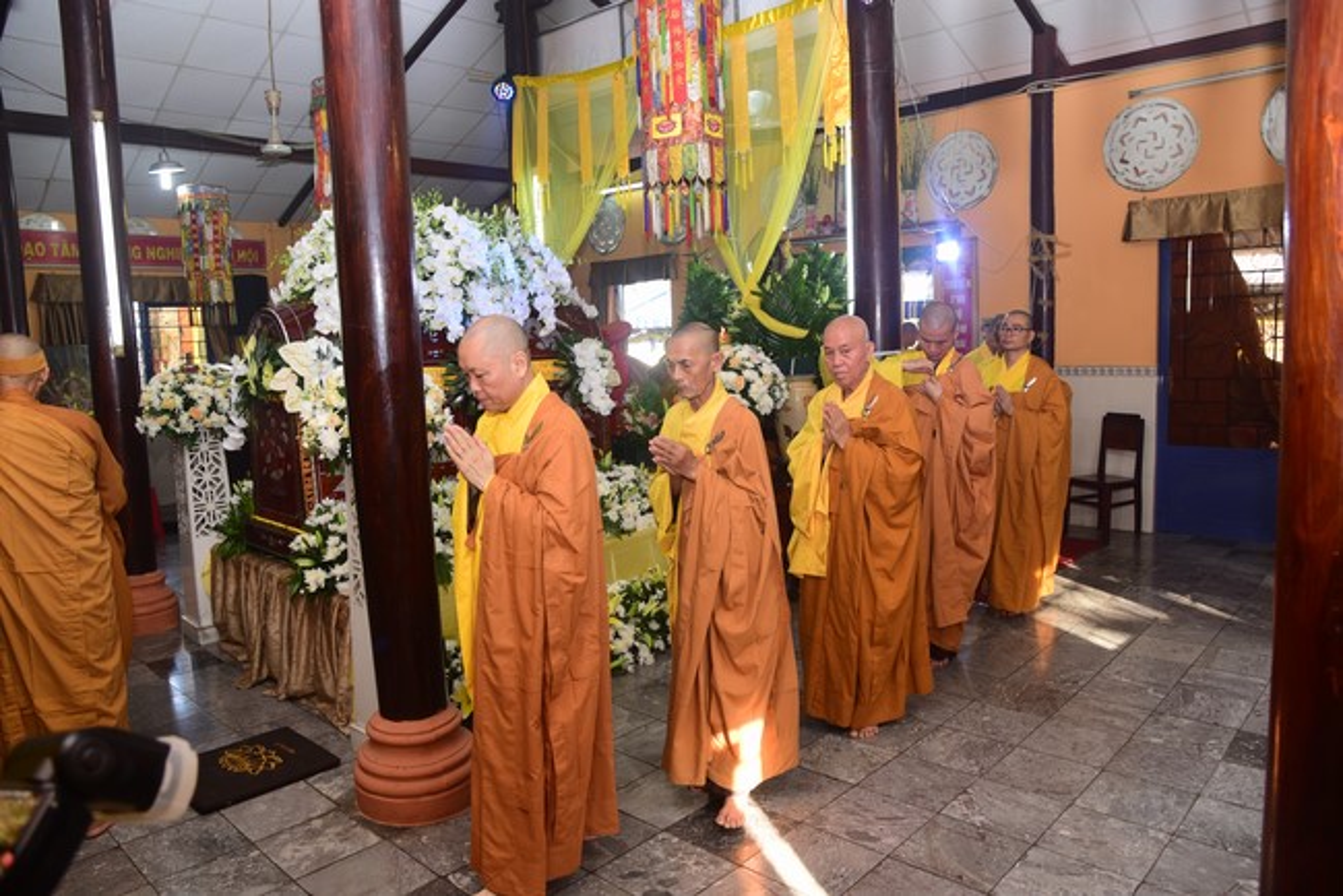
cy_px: 448
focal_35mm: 24
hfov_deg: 73.7
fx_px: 896
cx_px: 672
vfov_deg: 53.2
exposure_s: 1/60
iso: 500
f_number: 5.6
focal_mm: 24
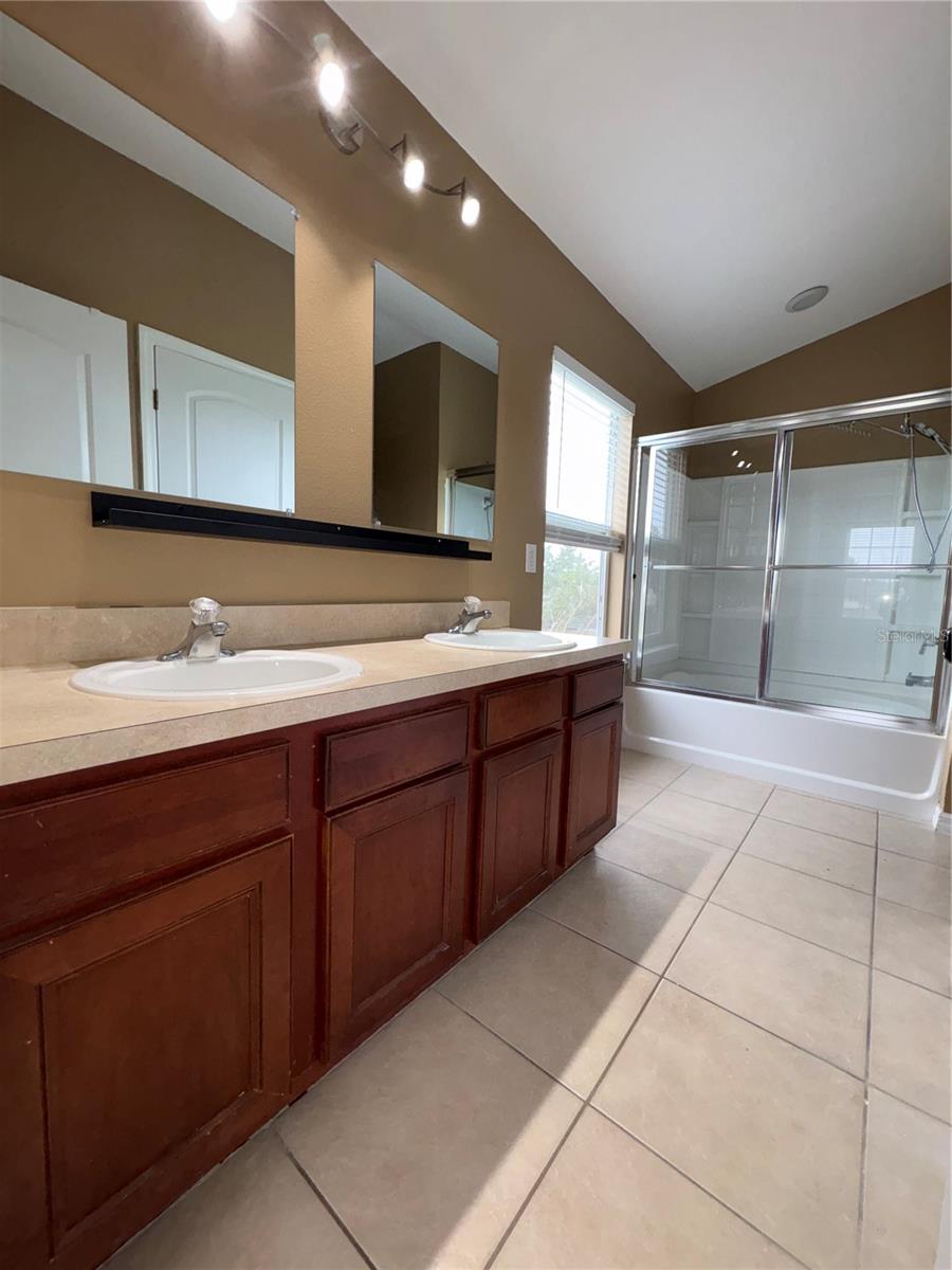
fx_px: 513
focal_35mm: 14
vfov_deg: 102.1
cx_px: 476
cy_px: 635
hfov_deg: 85.7
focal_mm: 2.22
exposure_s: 1/120
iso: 100
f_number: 2.2
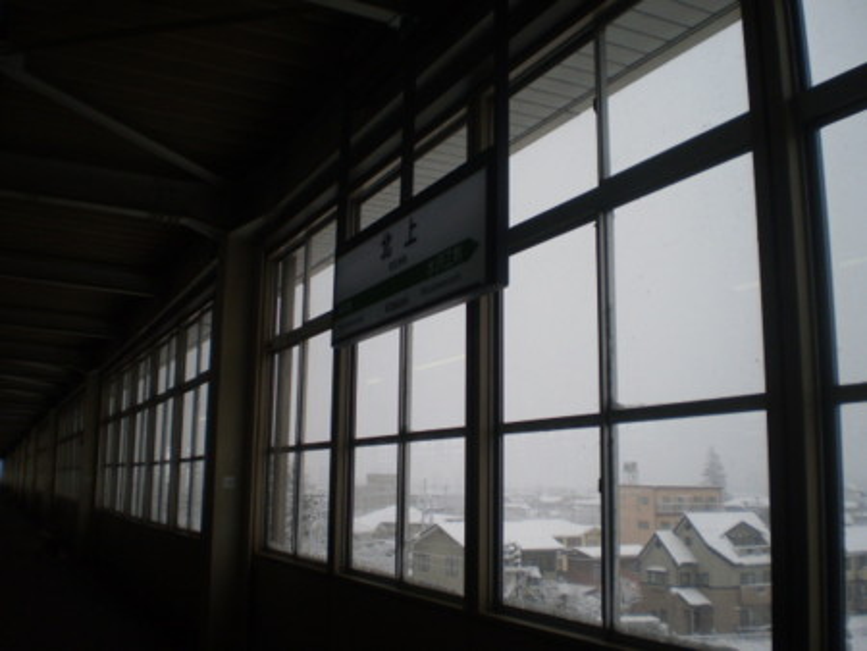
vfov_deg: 39.7
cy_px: 326
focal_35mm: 36
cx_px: 434
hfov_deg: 51.3
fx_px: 902
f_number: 3.1
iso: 64
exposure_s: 1/1000
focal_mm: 6.3
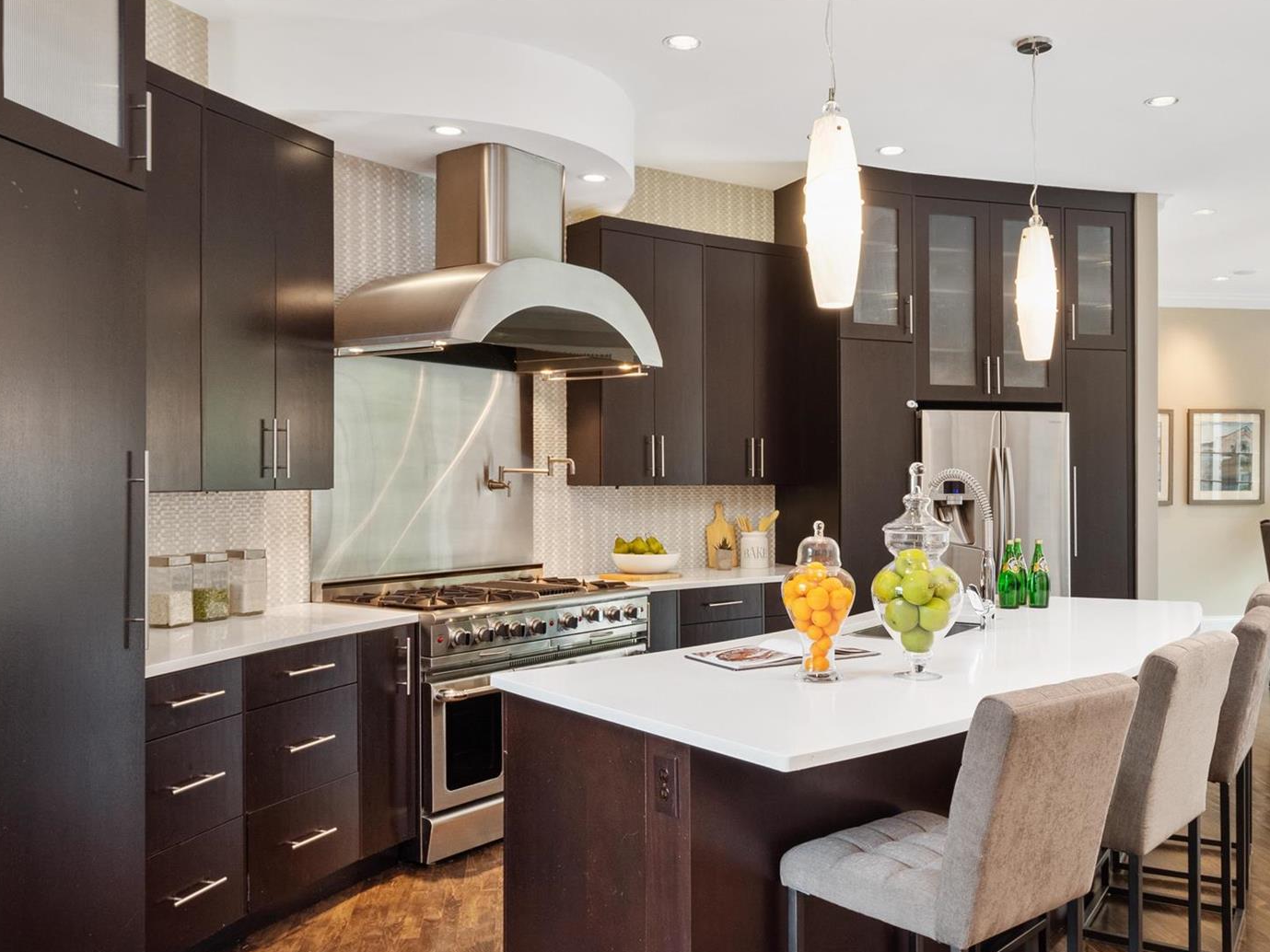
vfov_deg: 48.2
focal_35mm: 29
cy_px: 484
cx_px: 726
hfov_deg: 61.4
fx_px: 1064
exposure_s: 1/2
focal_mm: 13
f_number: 8
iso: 400
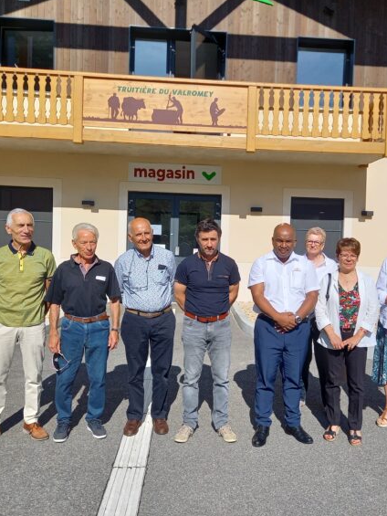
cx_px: 231
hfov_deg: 41.6
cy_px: 258
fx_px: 507
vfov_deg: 53.9
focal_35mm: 34
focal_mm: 4.65
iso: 50
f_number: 1.8
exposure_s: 1/1404
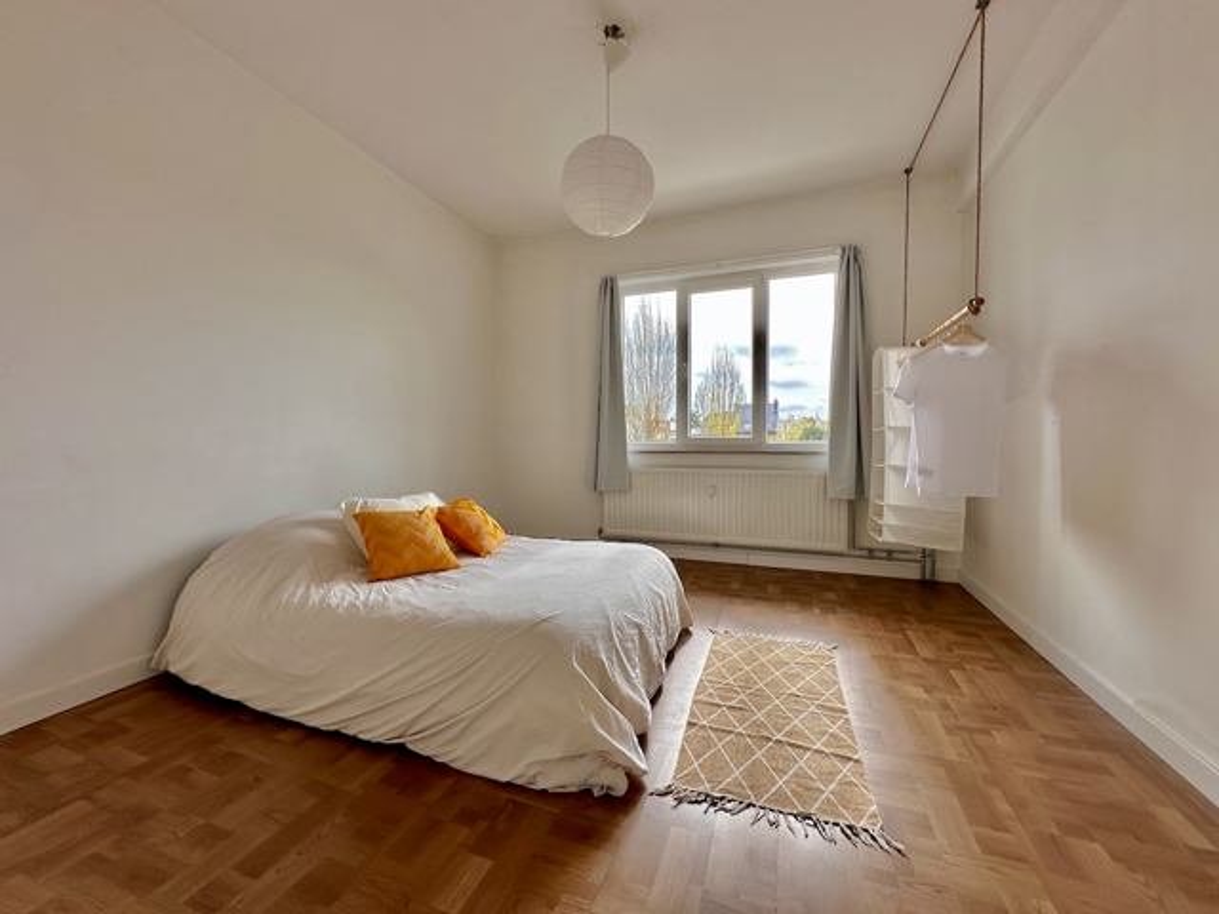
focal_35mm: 14
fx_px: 493
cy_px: 457
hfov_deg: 102.1
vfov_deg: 85.7
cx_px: 610
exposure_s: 1/152
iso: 40
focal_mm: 2.22
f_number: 2.2
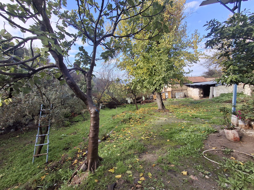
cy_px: 95
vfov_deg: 78.1
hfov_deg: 94.5
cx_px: 127
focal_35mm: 16
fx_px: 117
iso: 40
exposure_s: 1/574
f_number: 2.2
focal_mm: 1.64
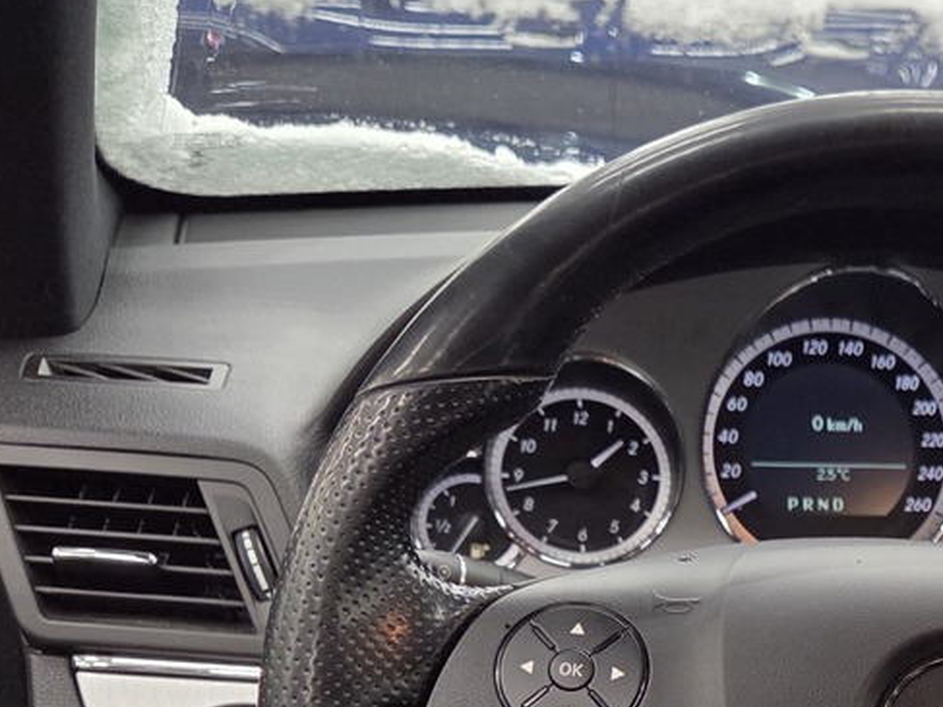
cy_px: 759
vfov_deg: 20.7
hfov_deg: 26.3
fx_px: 1852
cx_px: 1040
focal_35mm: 68
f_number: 1.8
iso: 800
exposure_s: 1/100
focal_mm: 5.4
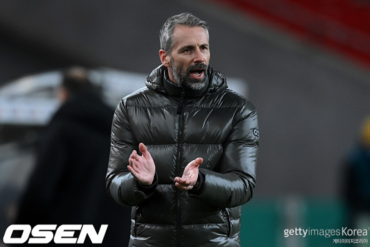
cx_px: 189
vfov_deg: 2.1
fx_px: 6598
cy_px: 124
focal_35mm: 642
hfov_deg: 3.2
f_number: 4
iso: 3200
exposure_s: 1/1000
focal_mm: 600
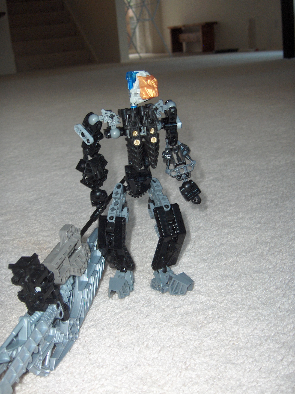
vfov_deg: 46.8
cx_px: 150
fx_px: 454
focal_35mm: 40
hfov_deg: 36.0
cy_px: 193
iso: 100
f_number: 2.8
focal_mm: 8
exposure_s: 1/60
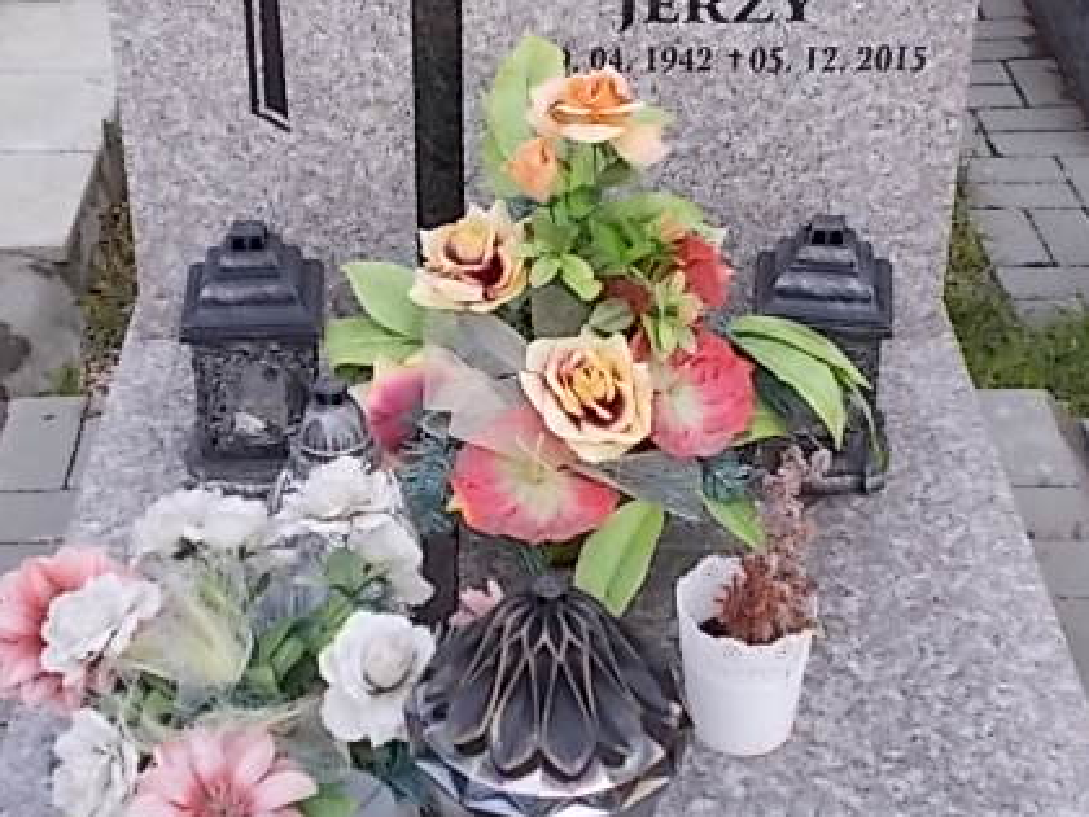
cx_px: 495
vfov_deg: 21.8
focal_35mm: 67
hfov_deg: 29.0
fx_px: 2108
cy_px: 244
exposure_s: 1/250
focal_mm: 7.9
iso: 80
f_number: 4.2
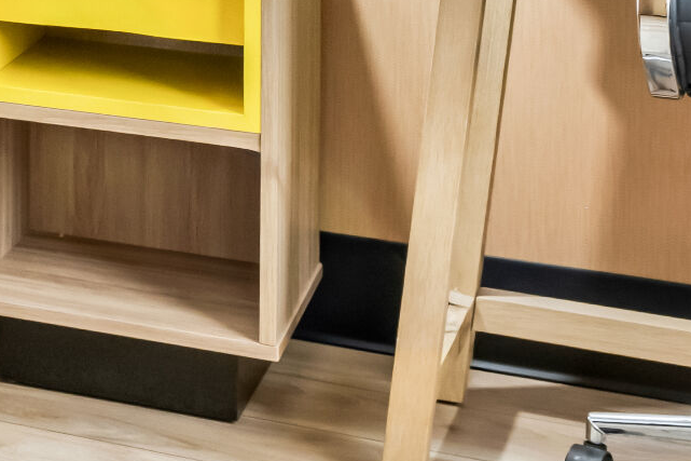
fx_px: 2290
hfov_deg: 14.7
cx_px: -604
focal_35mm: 119
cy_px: -378
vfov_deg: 10.7
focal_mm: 25.5
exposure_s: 1/1.25
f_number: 8
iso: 400
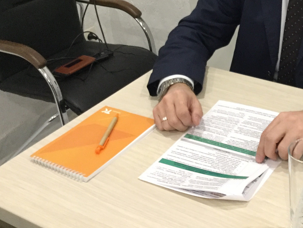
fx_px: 525
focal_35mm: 60
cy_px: 9
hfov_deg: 30.9
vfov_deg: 23.5
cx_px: 264
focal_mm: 3.3
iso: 200
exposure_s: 1/20
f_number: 2.4
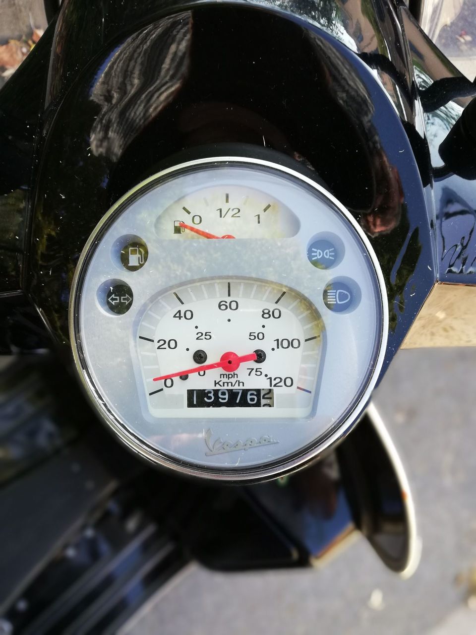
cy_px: 318
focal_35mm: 27
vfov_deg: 65.3
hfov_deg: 51.4
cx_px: 238
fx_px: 495
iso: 64
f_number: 4
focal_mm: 3.81
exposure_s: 1/100
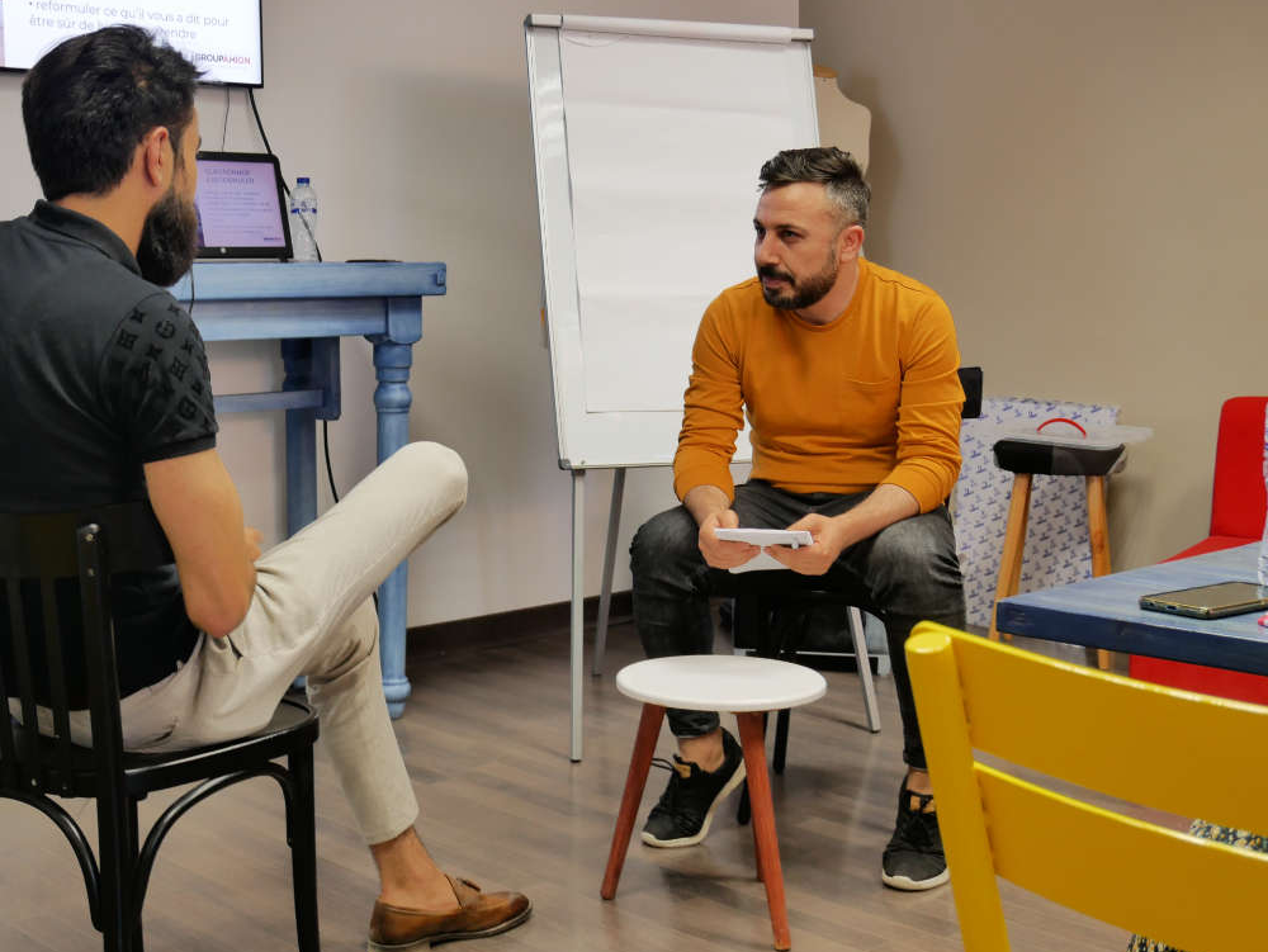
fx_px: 1759
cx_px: 538
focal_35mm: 48
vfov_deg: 30.3
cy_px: 466
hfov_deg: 39.5
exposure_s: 1/10
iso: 800
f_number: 4.6
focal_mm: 20
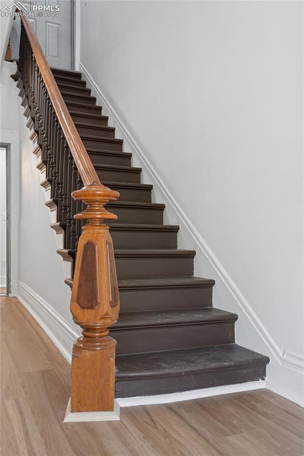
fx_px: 405
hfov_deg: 41.1
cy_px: 228
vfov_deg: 58.7
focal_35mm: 32
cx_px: 152
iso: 400
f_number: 8
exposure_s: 1/10
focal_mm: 32
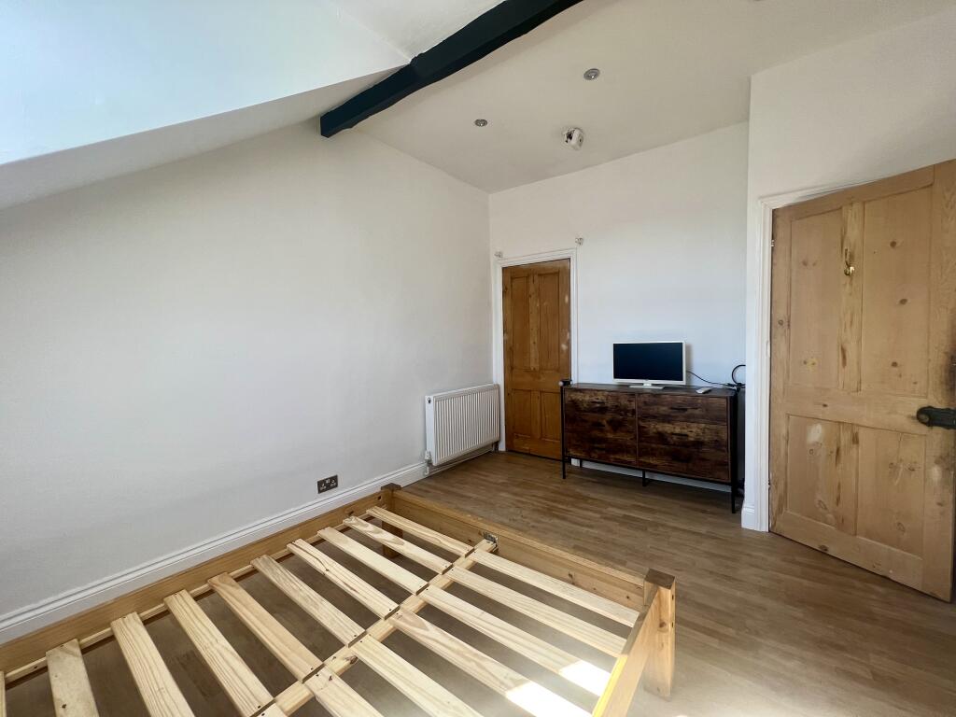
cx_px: 478
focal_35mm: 13
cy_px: 358
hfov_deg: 106.2
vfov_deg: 89.9
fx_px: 359
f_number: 1.8
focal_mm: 1.57
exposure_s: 1/99
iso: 40
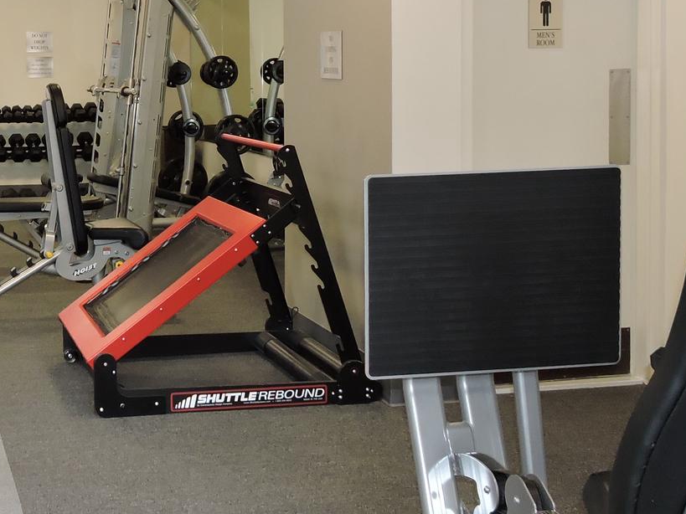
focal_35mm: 60
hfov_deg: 30.6
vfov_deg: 24.1
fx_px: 1189
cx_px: 54
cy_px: 126
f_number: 3.3
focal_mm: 4.3
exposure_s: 1/40
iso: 220
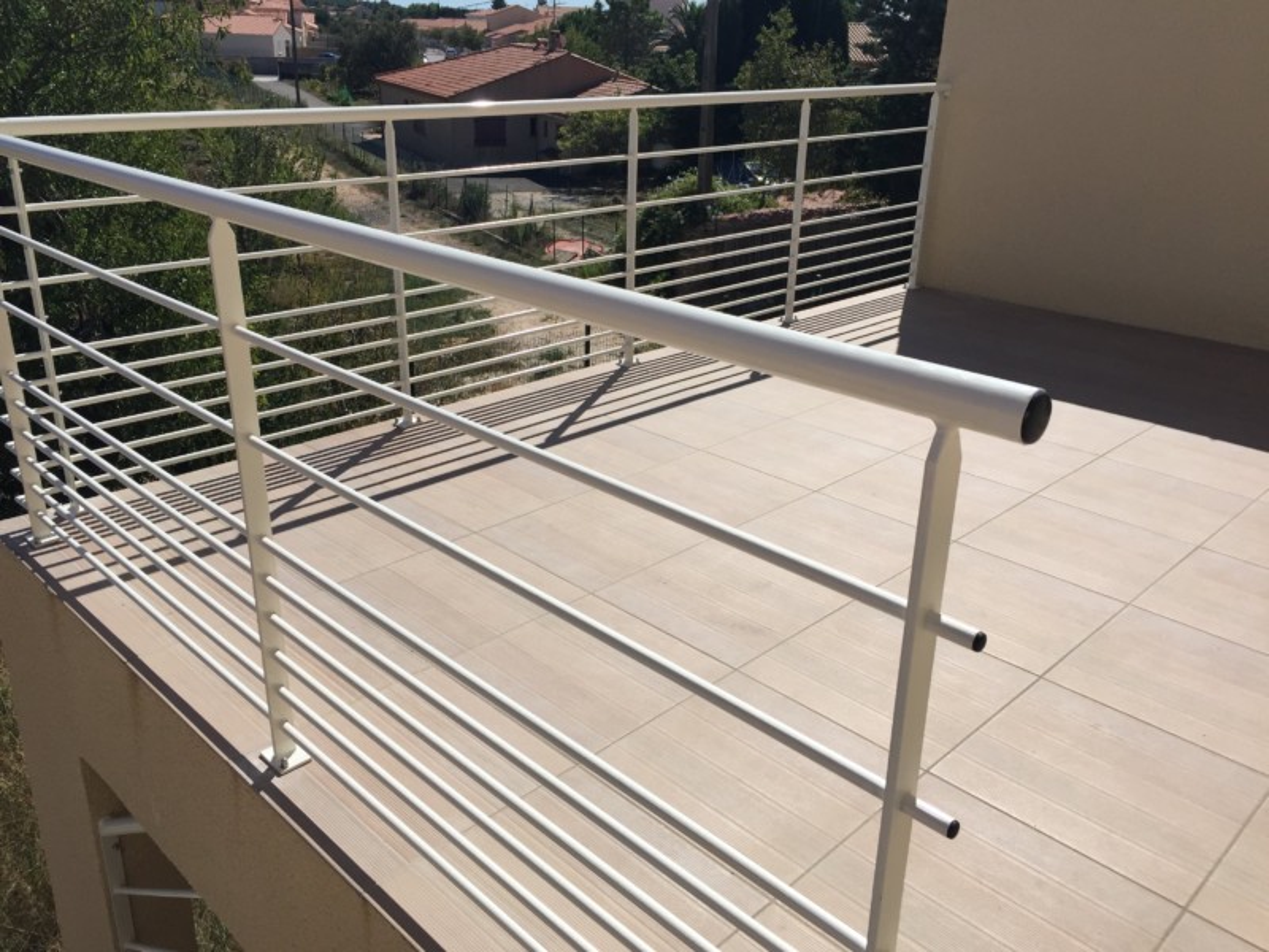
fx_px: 1063
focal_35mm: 29
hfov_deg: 61.7
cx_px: 634
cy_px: 476
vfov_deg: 48.2
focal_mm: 4.15
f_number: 2.2
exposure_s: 1/3968
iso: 32
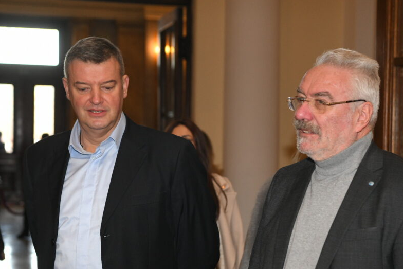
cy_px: 157
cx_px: 229
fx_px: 907
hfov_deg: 25.0
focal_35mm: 81
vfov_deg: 16.9
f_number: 4
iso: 2000
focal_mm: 62
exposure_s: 1/250
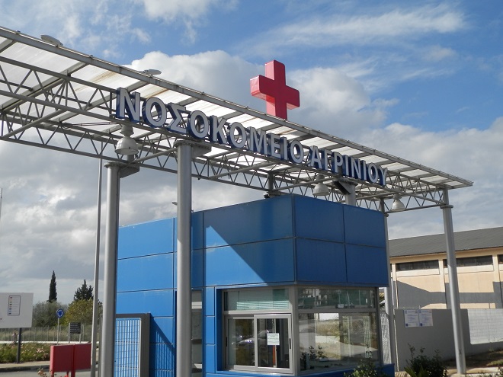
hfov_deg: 46.8
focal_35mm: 40
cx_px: 252
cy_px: 188
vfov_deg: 36.0
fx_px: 581
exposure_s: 1/250
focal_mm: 7.2
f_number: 9.8
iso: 100
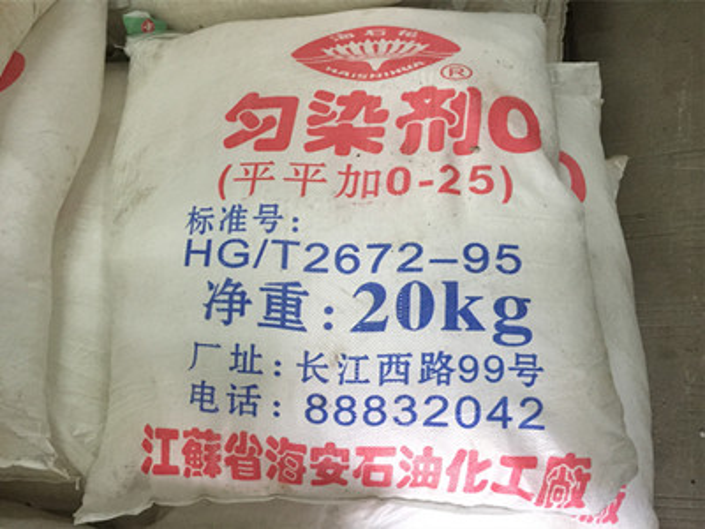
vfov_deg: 48.2
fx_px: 591
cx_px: 352
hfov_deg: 61.7
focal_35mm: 29
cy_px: 264
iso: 125
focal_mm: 4.15
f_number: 2.2
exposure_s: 1/10
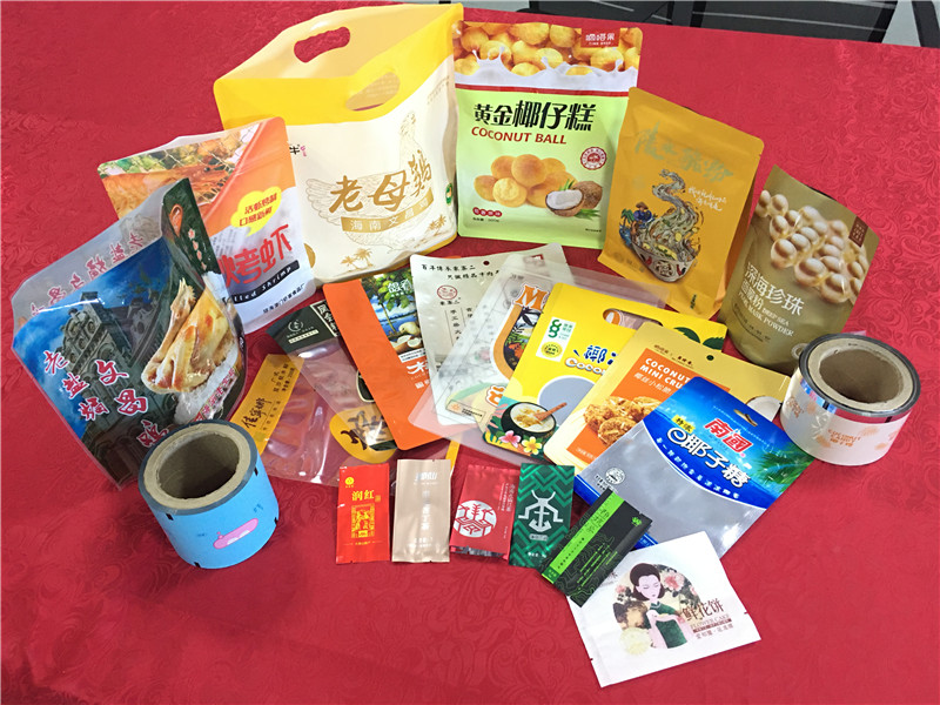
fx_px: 787
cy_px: 352
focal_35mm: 29
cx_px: 470
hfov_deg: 61.7
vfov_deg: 48.2
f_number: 2.2
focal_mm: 4.15
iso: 100
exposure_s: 1/8
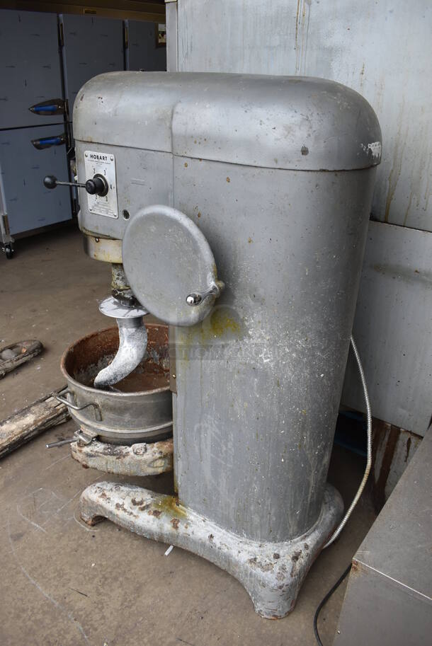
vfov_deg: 67.3
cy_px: 323
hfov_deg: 48.0
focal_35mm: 27
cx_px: 216
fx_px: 485
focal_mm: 18
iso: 360
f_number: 5.6
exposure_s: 1/125
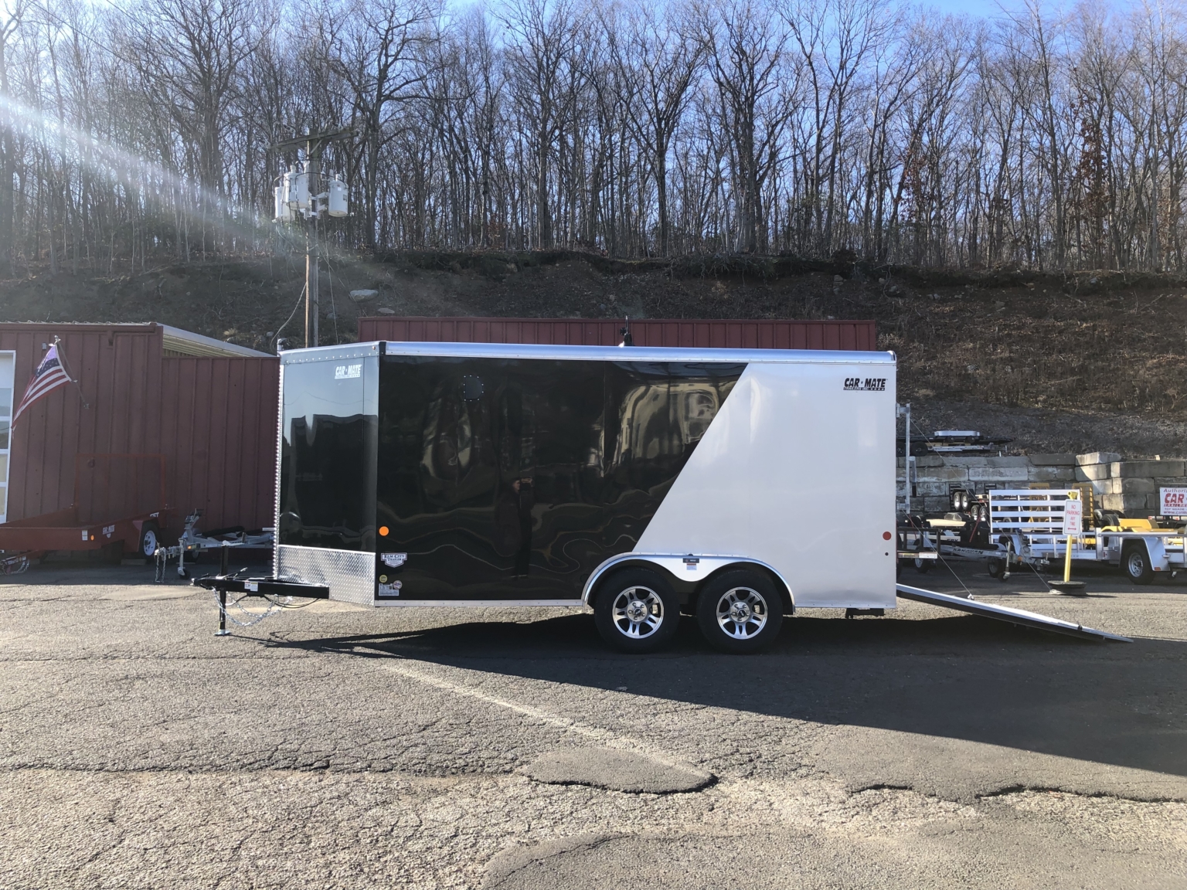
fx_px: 960
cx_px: 594
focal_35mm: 28
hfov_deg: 63.4
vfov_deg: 49.7
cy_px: 445
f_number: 1.8
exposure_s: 1/571
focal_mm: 4
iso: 20
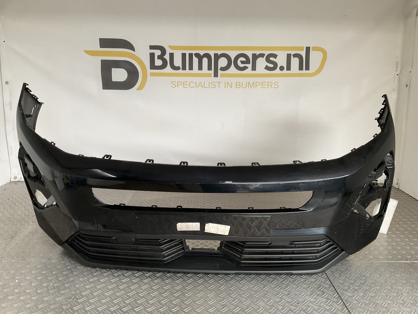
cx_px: 209
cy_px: 157
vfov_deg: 48.2
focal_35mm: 29
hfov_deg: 61.7
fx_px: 350
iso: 80
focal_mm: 3
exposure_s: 1/50
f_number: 1.8
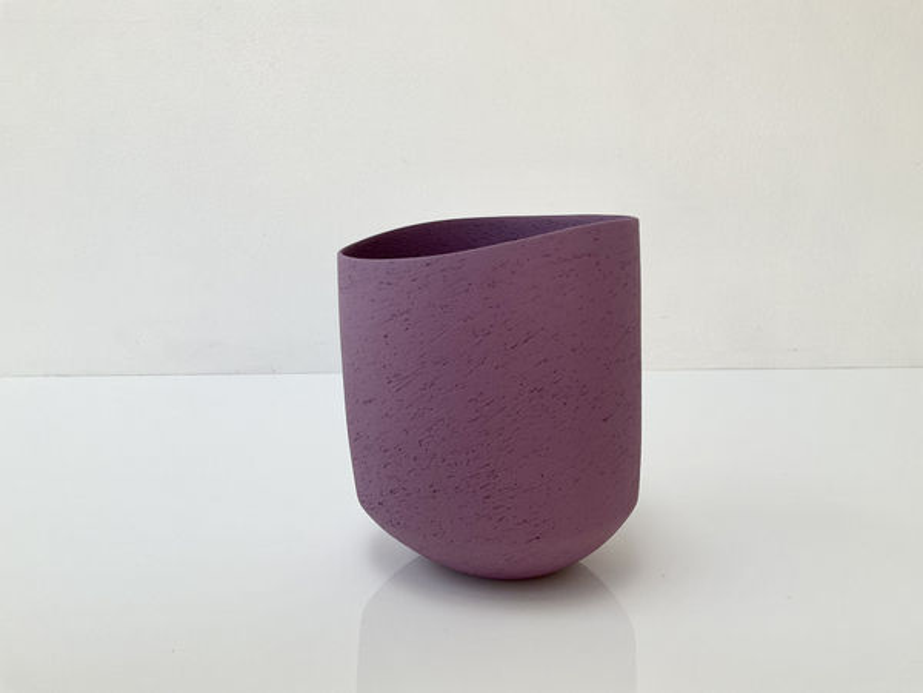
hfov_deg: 61.7
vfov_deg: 48.2
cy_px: 346
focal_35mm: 29
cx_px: 462
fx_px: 773
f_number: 1.8
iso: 40
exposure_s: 1/120
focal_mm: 3
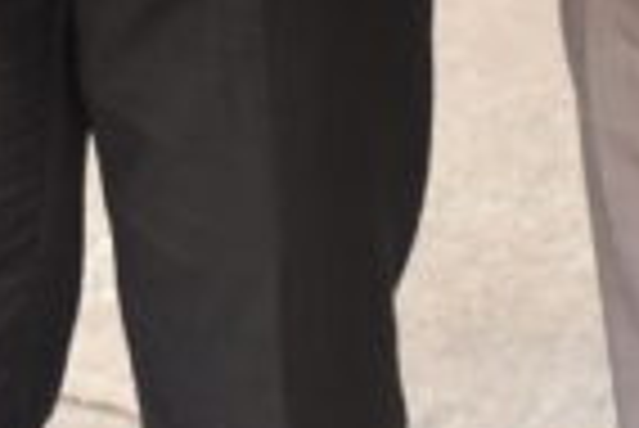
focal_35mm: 325
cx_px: -207
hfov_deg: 6.3
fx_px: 5775
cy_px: -957
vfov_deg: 4.1
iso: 640
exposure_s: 1/200
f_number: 7.1
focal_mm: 30
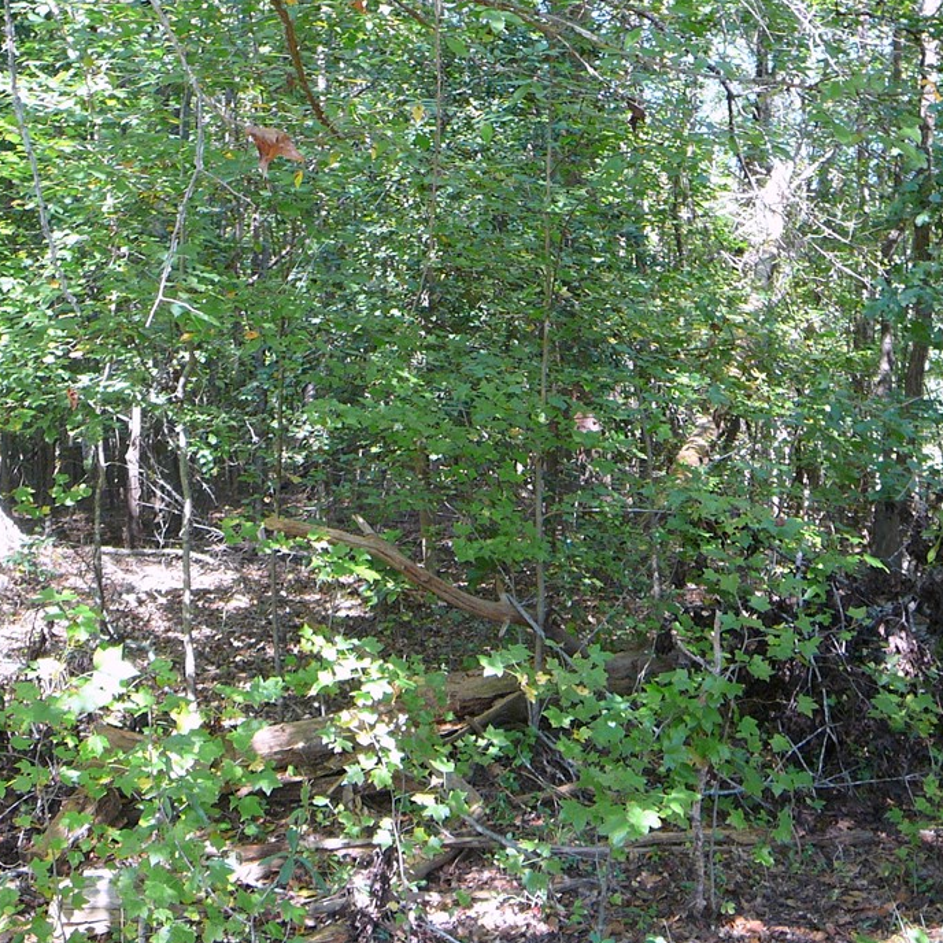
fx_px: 1541
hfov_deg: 34.0
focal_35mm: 50
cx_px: 528
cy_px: 502
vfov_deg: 34.0
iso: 100
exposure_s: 1/50
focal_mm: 5.6
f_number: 3
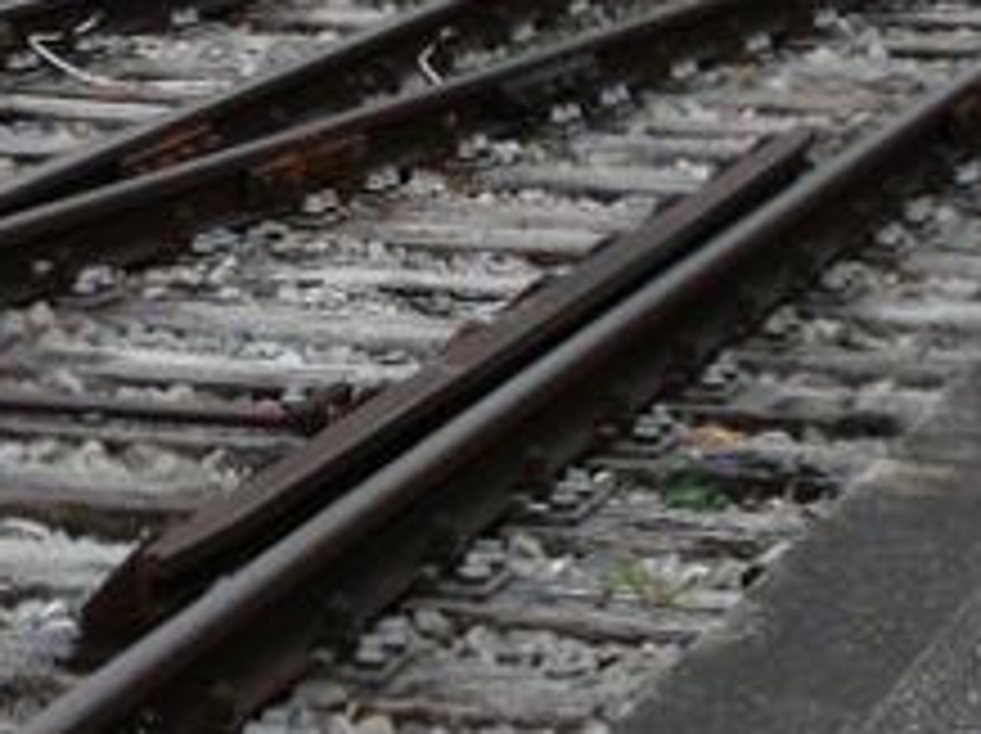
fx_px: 6115
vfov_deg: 6.7
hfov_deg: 9.2
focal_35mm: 216
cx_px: 252
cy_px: -657
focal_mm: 7.7
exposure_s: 1/500
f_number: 5.6
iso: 100
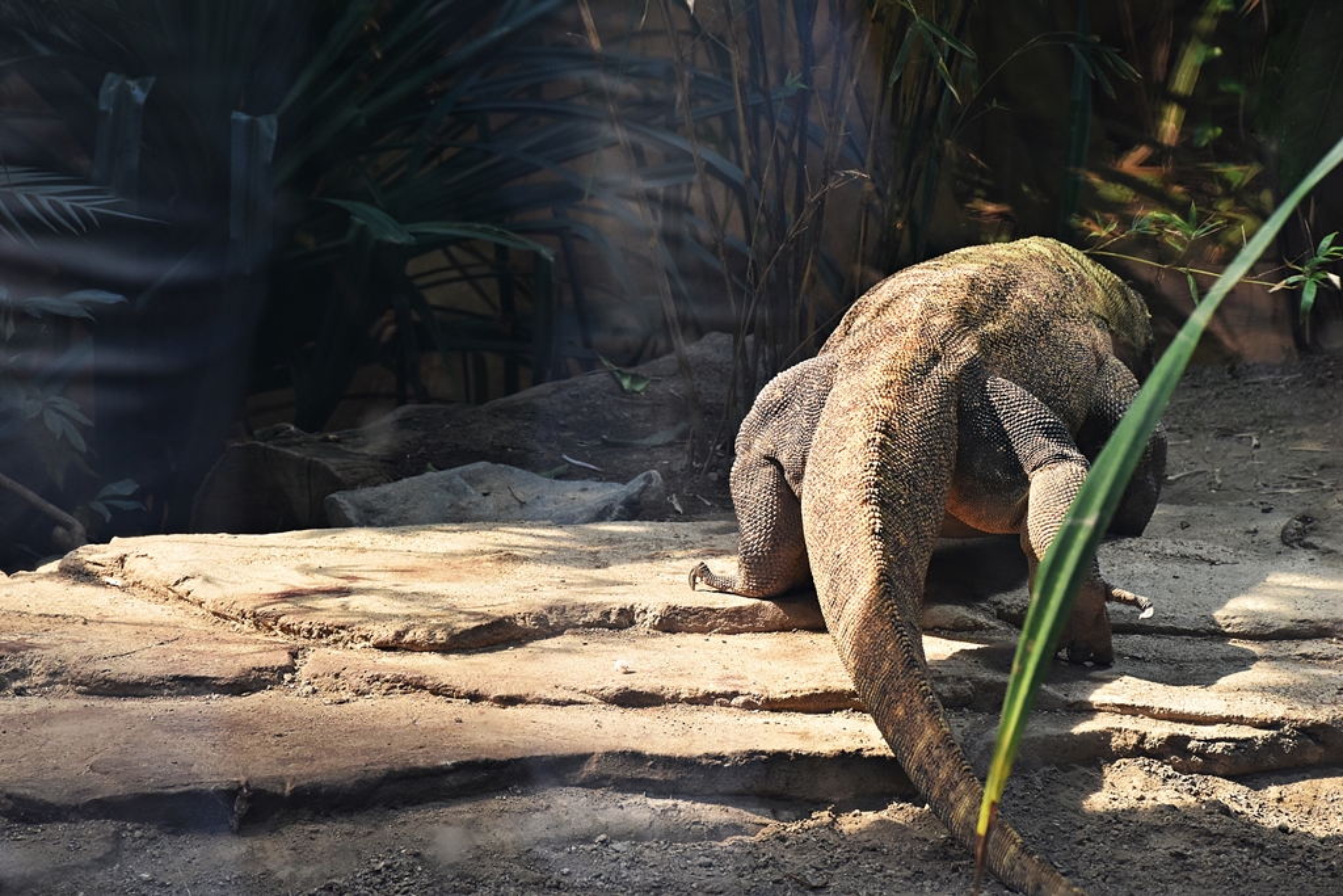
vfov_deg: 10.8
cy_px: 448
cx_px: 672
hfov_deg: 16.1
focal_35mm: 128
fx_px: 4757
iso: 400
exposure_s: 1/250
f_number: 8
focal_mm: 85
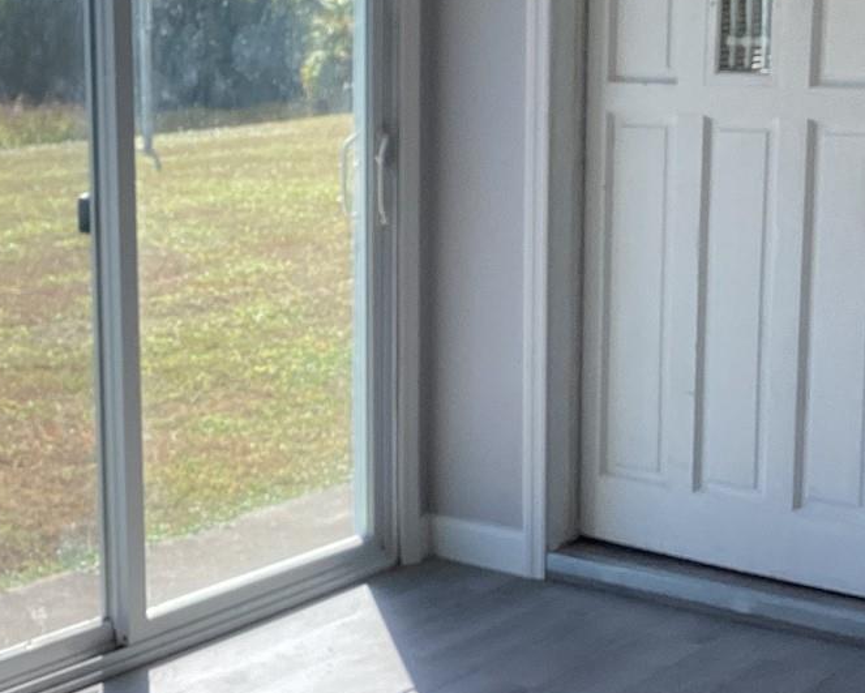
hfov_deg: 25.9
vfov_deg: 21.0
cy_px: 326
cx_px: 292
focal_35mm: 73
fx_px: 1870
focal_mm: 3.3
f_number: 2.4
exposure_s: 1/322
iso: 25
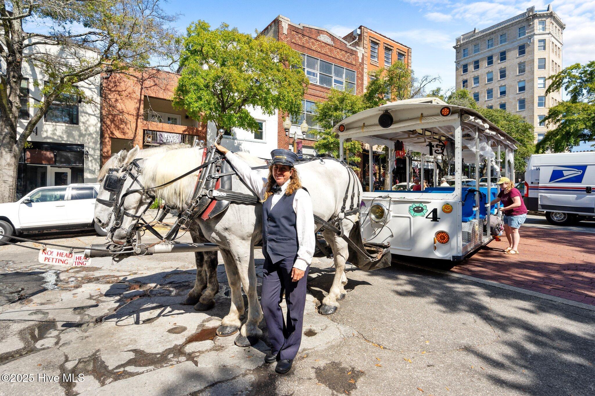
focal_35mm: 17
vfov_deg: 70.4
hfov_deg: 93.3
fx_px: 281
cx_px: 298
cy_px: 198
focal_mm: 17
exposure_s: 1/640
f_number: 5
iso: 100
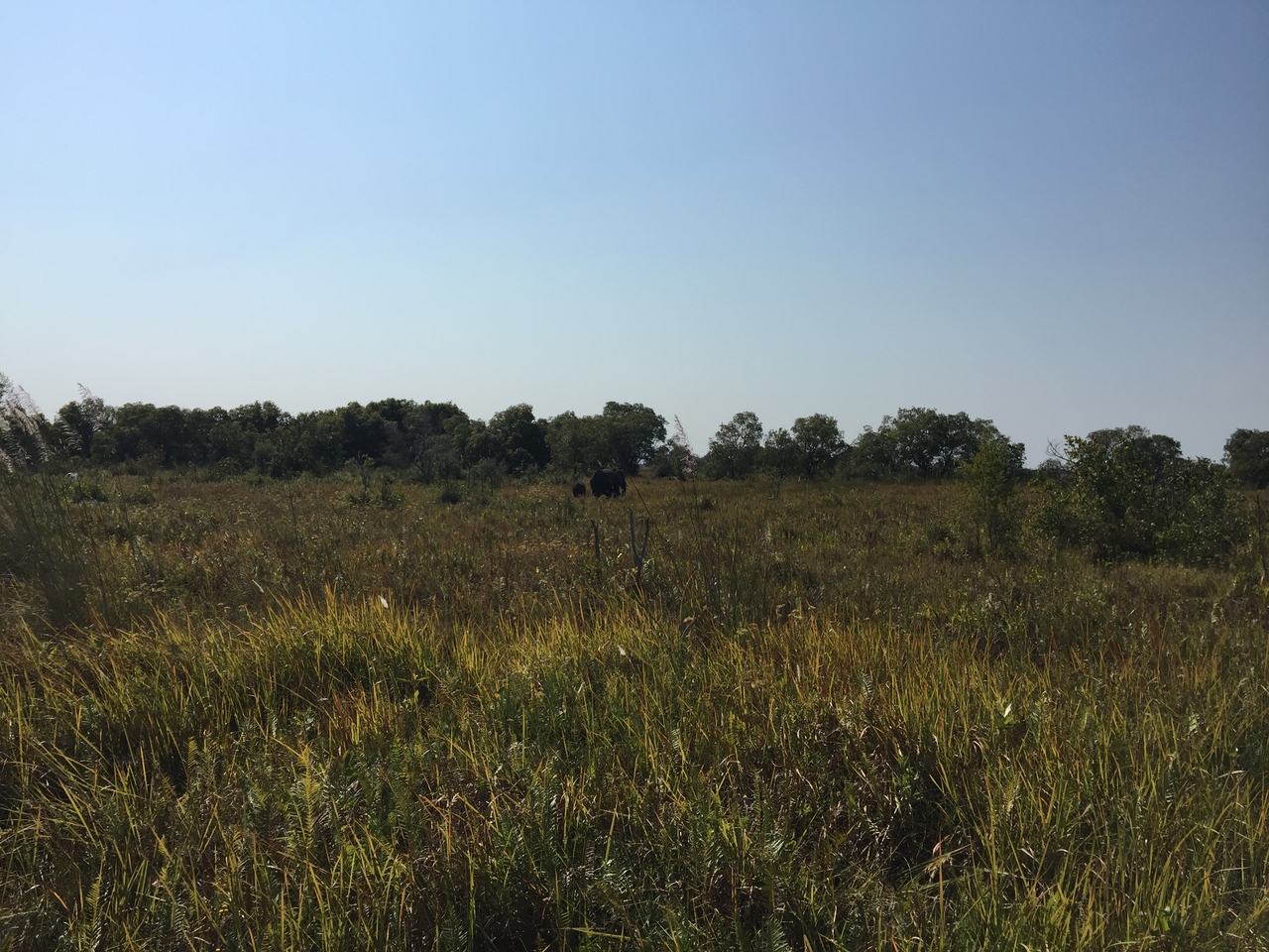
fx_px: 1063
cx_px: 634
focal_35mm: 29
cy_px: 476
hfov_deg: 61.7
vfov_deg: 48.2
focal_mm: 4.15
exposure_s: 1/2825
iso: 32
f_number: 2.2
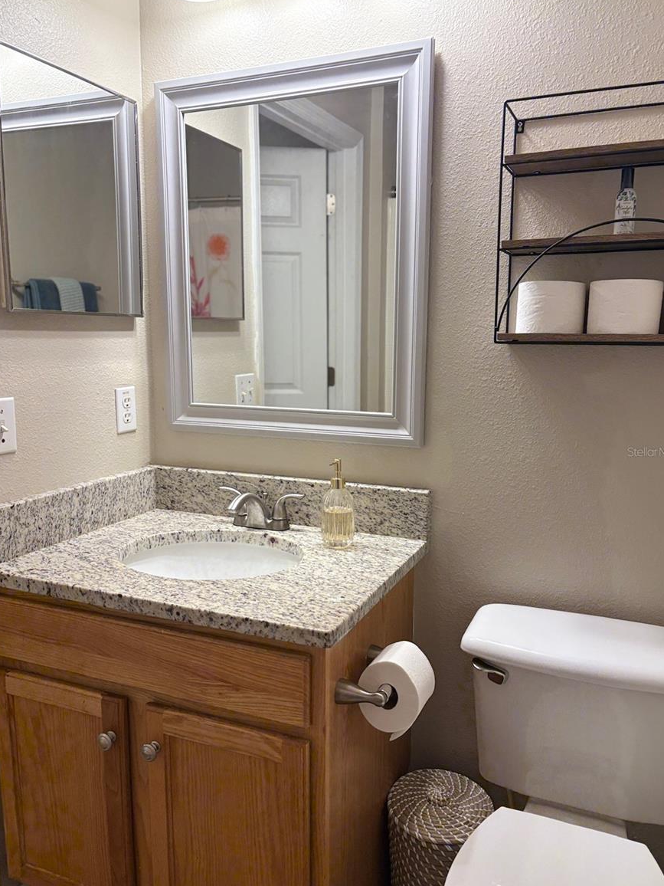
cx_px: 337
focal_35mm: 27
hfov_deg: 51.4
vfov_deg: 65.3
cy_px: 451
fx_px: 691
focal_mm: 5.96
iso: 160
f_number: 1.6
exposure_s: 1/120
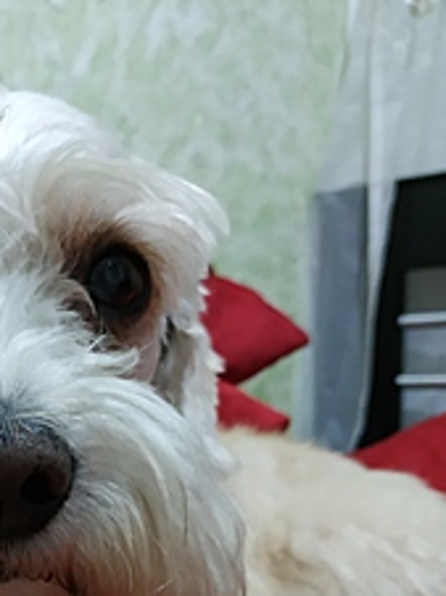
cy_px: 543
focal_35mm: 51
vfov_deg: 35.2
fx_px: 878
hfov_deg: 27.0
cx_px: 5
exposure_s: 1/20
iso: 640
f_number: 1.9
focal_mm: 3.94
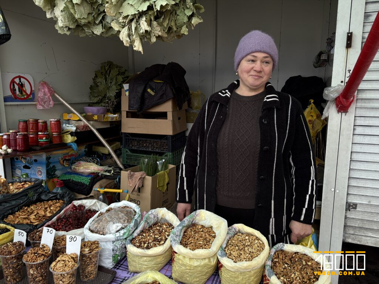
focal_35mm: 26
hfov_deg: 67.3
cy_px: 142
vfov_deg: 53.1
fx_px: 285
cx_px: 190
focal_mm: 5.96
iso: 200
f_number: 1.6
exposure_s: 1/60
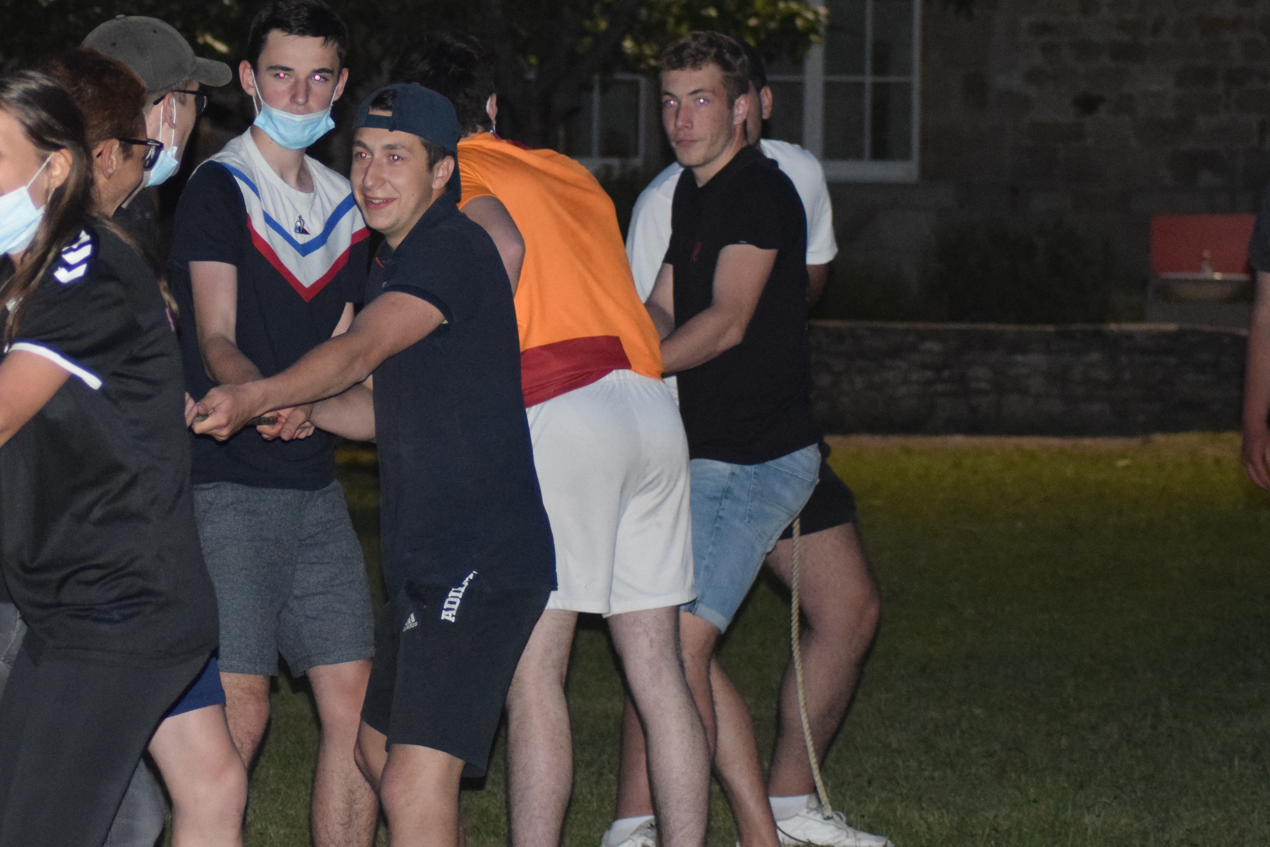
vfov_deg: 8.0
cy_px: 272
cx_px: 317
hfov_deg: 12.0
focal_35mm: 171
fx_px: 6032
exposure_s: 1/60
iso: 3200
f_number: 4
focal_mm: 70
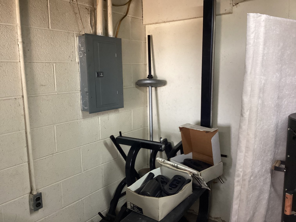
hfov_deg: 58.3
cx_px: 148
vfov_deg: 45.4
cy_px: 111
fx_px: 265
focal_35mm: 31
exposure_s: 1/60
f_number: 2.4
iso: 320
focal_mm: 3.3
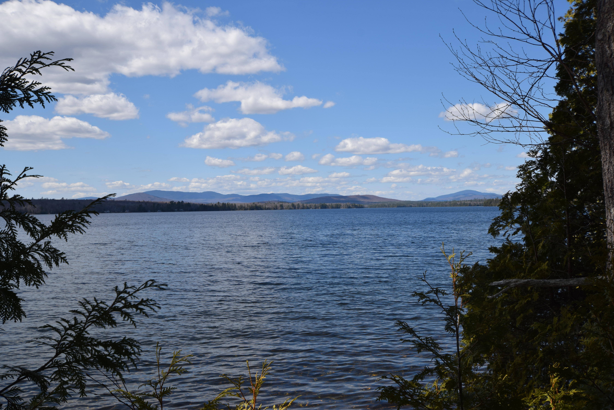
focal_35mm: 36
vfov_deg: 36.9
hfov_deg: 53.1
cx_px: 307
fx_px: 614
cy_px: 205
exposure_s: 1/400
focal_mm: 24
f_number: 10
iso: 200
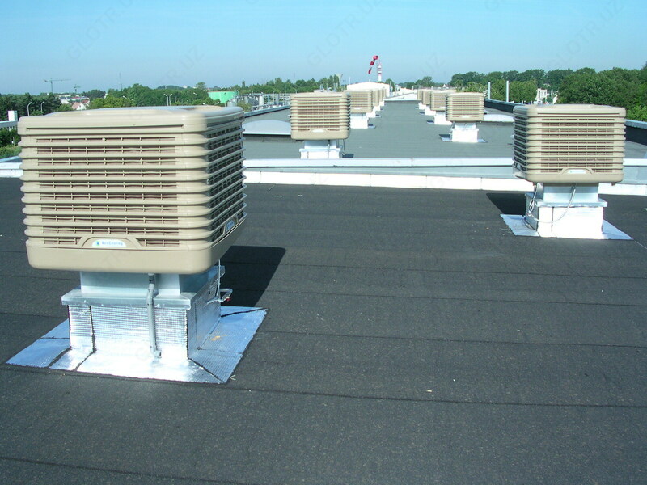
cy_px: 242
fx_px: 692
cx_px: 324
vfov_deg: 38.7
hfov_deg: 50.1
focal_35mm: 37
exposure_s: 1/381
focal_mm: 5.6
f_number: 4.5
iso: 100
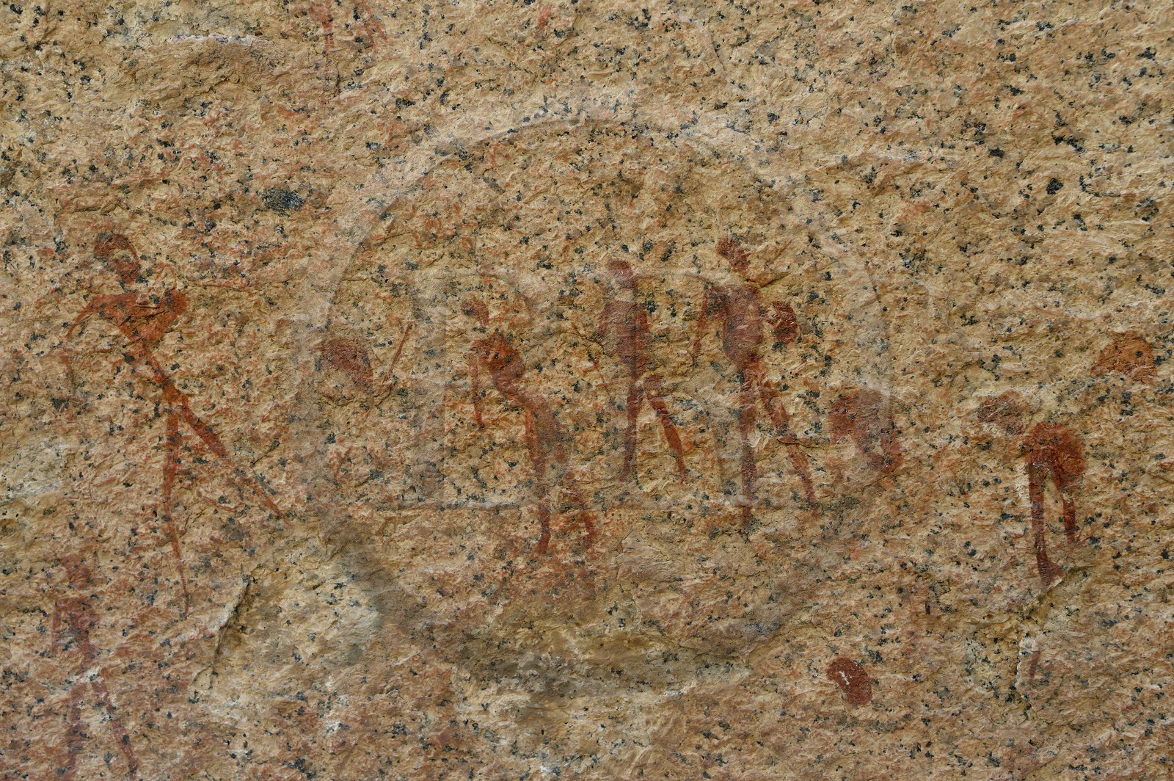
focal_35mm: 56
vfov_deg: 24.2
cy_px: 390
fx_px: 1825
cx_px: 587
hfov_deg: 35.7
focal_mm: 56
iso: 400
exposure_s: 1/200
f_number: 8
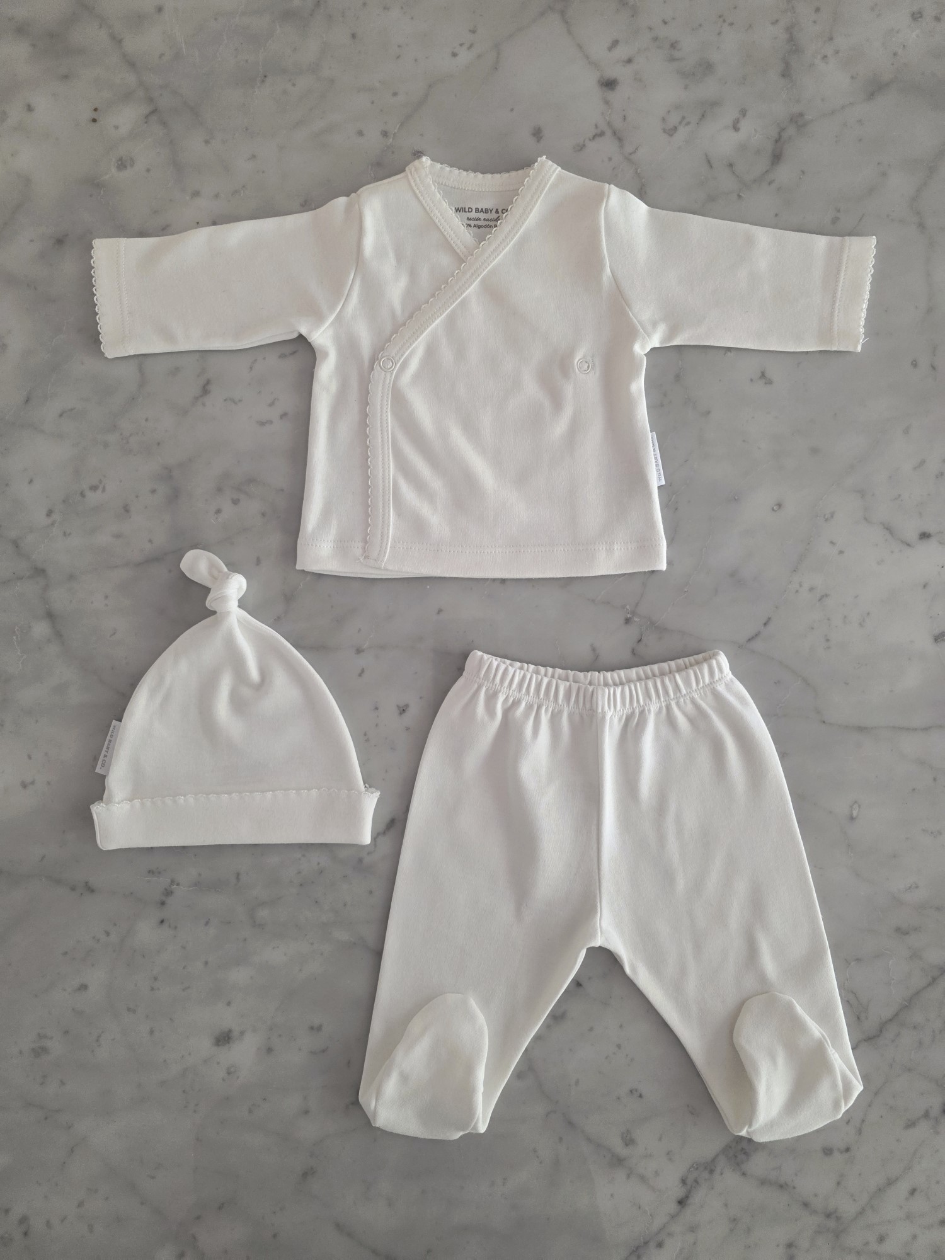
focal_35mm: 23
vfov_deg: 73.9
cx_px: 472
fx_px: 837
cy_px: 630
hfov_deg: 58.9
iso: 250
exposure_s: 1/101
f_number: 1.7
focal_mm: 6.3
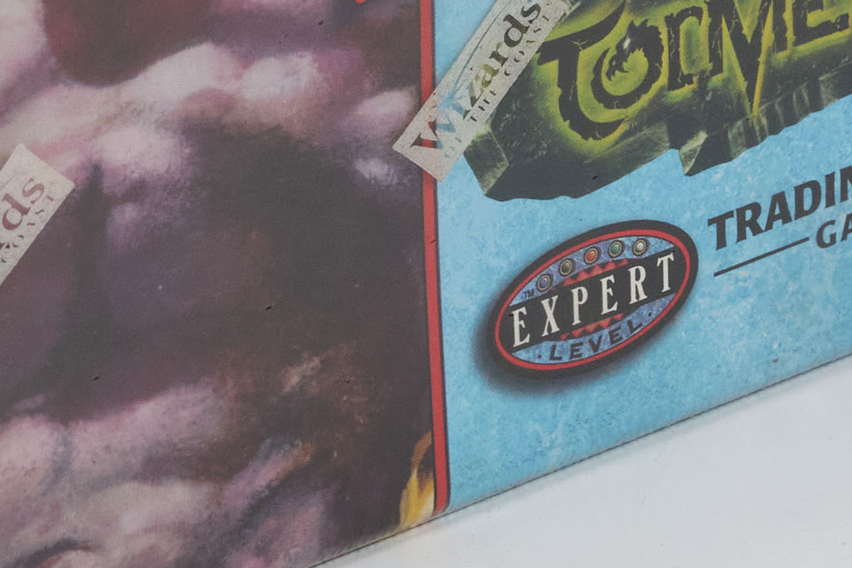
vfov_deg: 4.9
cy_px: -187
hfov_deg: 7.3
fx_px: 6634
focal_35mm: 280
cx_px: 165
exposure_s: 1/50
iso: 800
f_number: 13
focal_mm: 48.4
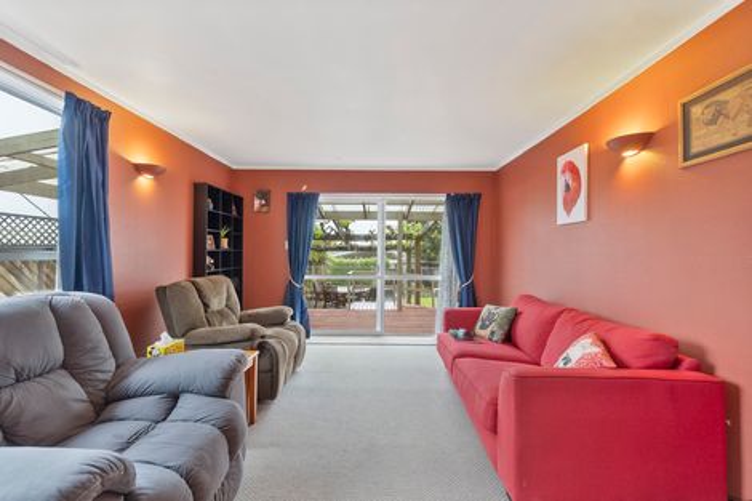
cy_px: 250
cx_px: 376
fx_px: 313
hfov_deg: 100.4
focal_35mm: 15
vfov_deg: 77.3
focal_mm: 10
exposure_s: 1/10
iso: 1000
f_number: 6.3
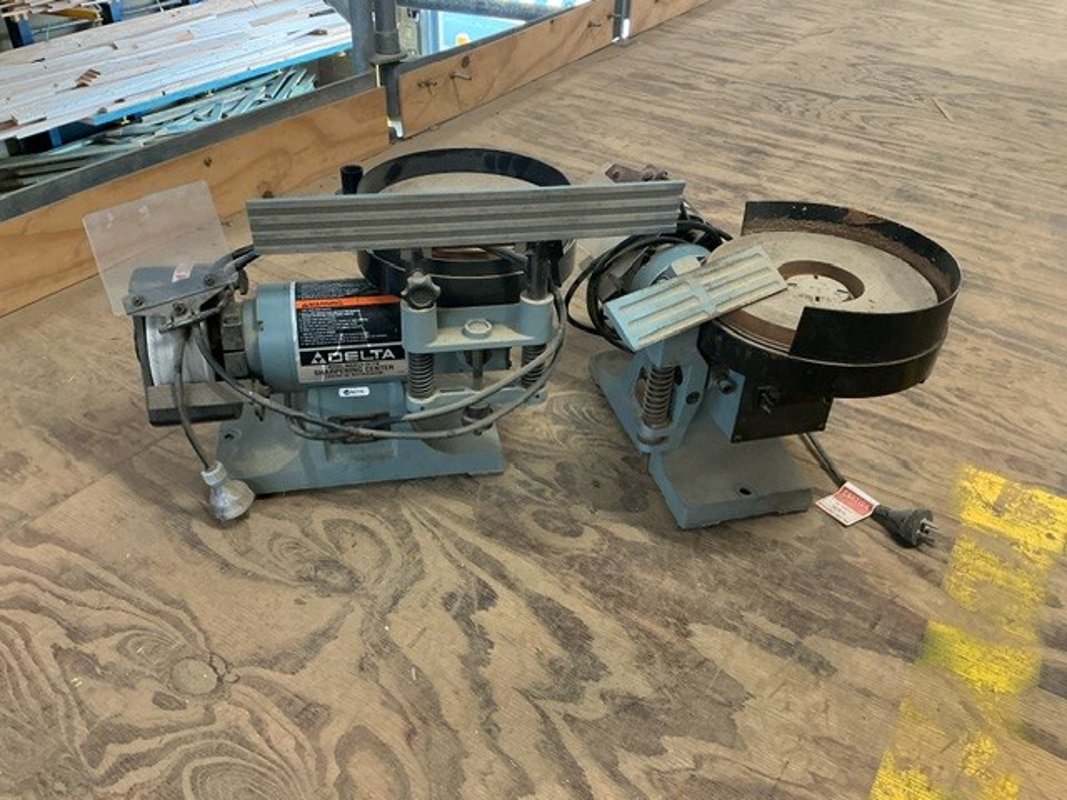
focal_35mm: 29
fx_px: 894
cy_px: 400
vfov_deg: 48.2
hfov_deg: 61.7
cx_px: 534
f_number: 1.8
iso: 250
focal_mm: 3
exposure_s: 1/60
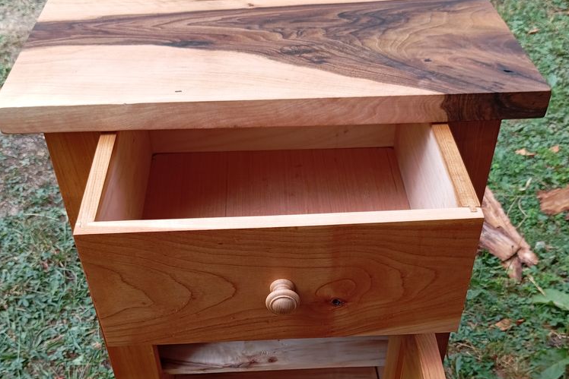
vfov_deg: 33.4
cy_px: 292
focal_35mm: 39
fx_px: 616
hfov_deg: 49.5
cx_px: 285
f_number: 1.8
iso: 50
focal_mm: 4.25
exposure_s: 1/230
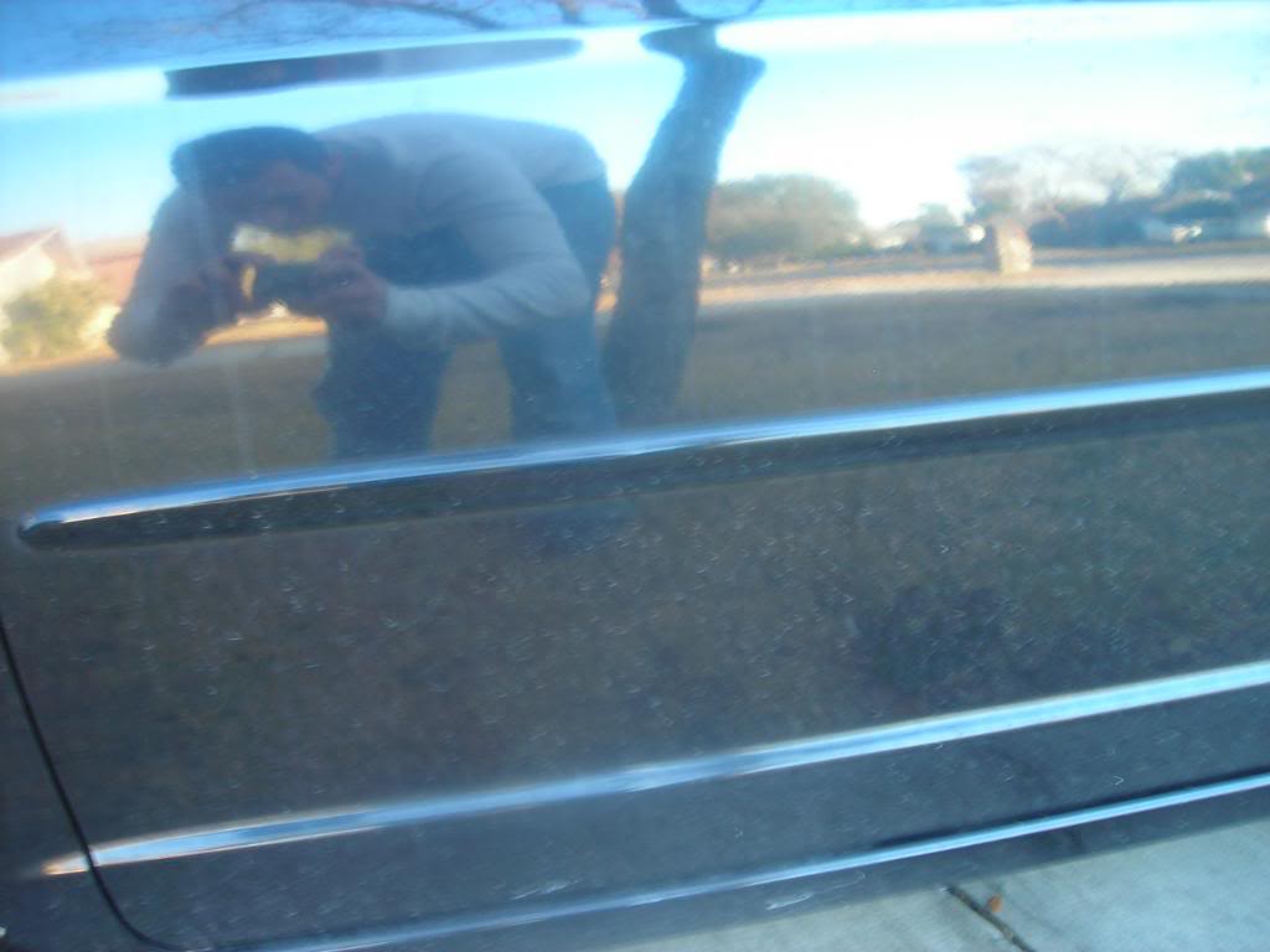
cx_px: 635
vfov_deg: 37.7
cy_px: 476
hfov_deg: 49.0
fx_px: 1394
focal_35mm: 38
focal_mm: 6.3
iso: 50
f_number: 3.2
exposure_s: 1/5.9
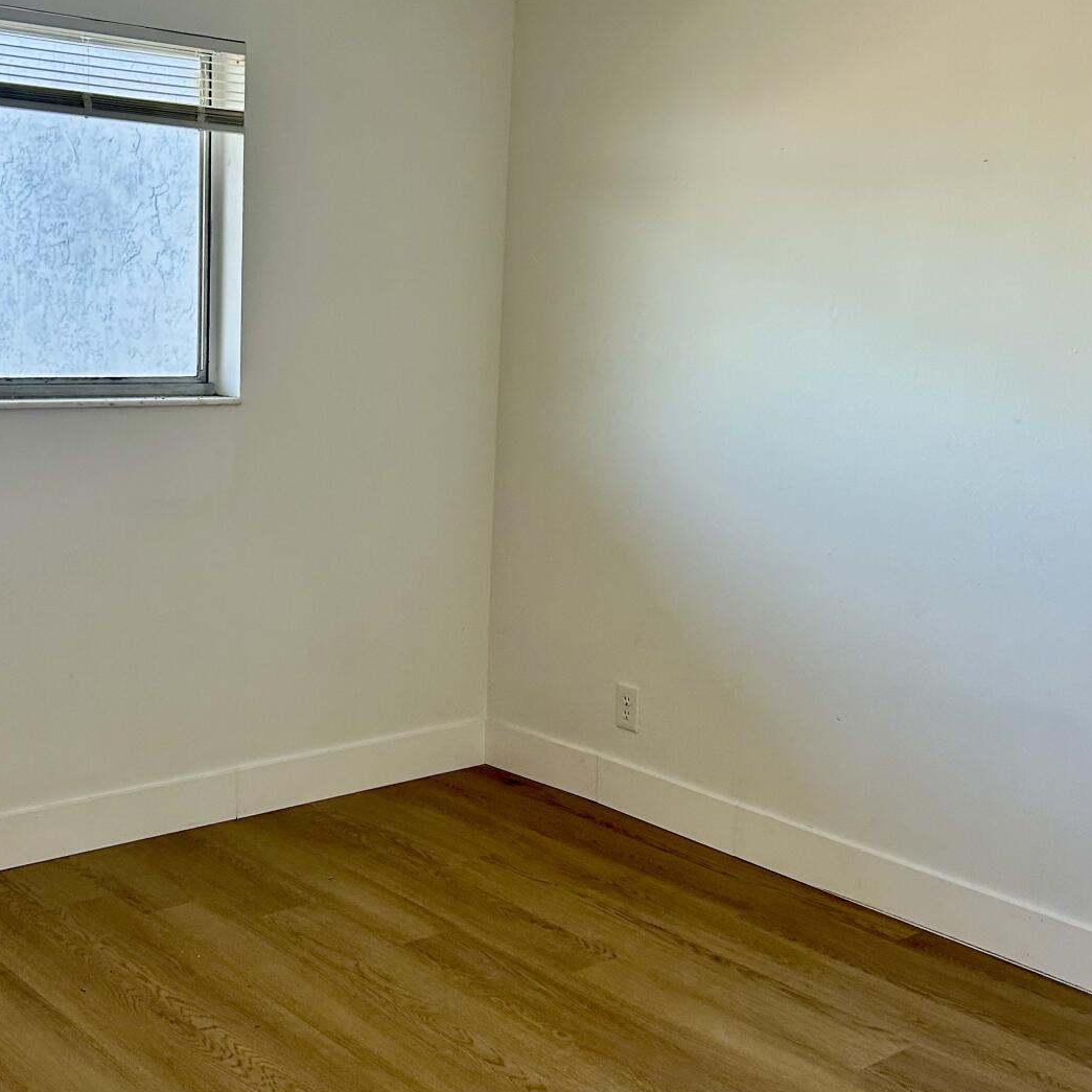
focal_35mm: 44
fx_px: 1570
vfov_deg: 38.3
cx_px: 393
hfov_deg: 38.0
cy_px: 488
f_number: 1.5
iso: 125
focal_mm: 5.7
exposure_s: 1/120
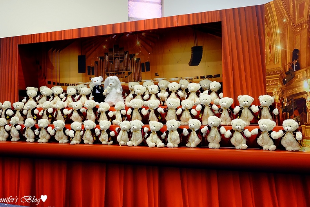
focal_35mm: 33
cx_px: 139
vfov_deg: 39.9
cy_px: 100
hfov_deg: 57.1
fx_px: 284
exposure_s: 1/10
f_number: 2.8
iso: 800
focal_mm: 19.6
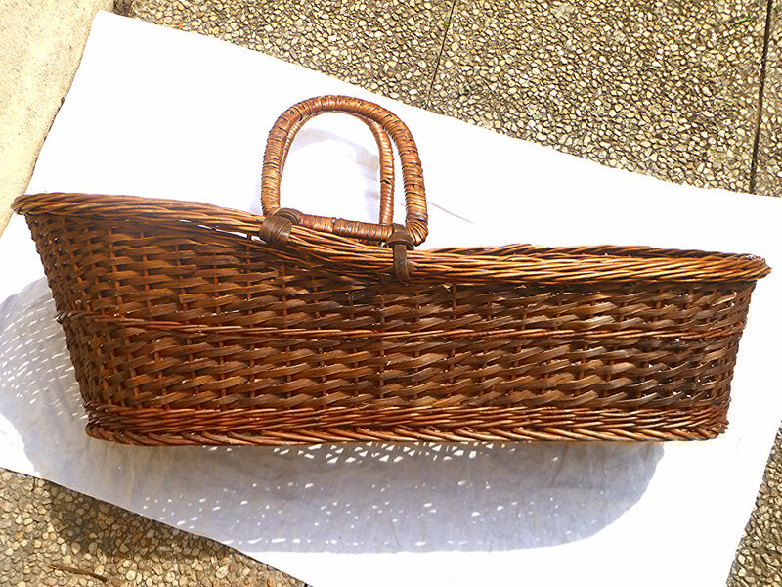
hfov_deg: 45.8
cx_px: 391
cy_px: 294
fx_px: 926
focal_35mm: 41
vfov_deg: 35.1
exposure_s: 1/1000
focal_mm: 7.4
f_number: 3.7
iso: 80
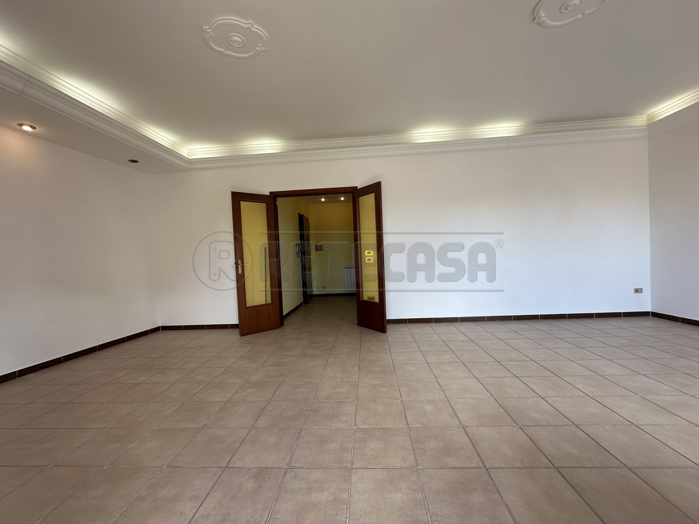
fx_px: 283
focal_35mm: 14
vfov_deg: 85.7
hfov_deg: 102.1
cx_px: 350
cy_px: 262
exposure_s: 1/104
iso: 40
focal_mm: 2.22
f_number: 2.2
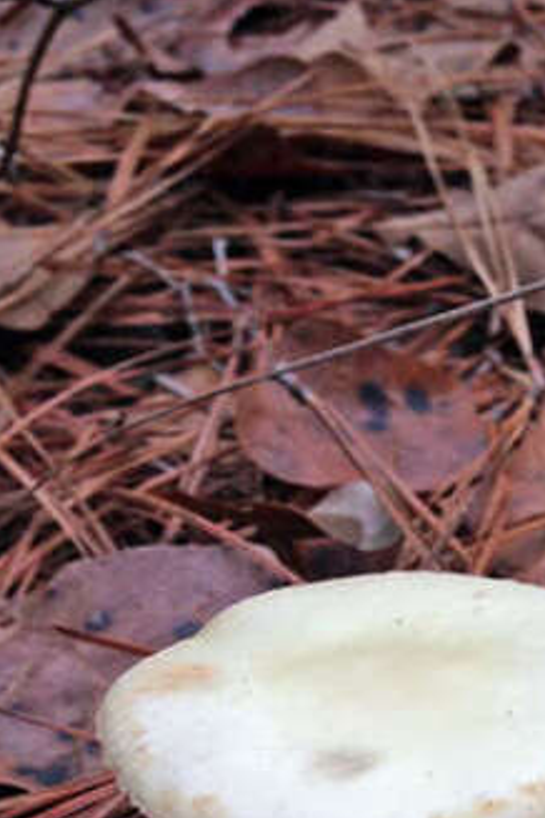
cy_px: 911
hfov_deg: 16.1
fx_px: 1907
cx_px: 462
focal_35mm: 84
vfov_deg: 22.7
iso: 50
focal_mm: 4.12
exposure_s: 1/384
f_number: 2.4
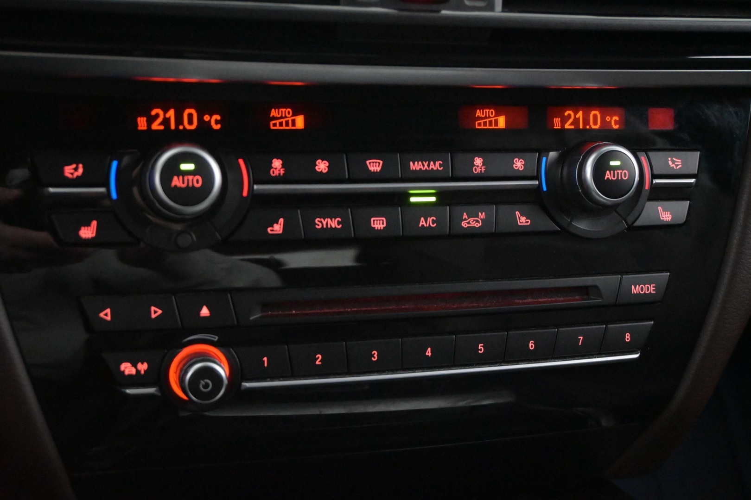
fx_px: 1017
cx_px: 376
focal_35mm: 49
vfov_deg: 27.7
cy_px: 250
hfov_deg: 40.5
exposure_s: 1/50
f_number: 5
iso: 10000
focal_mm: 32.5
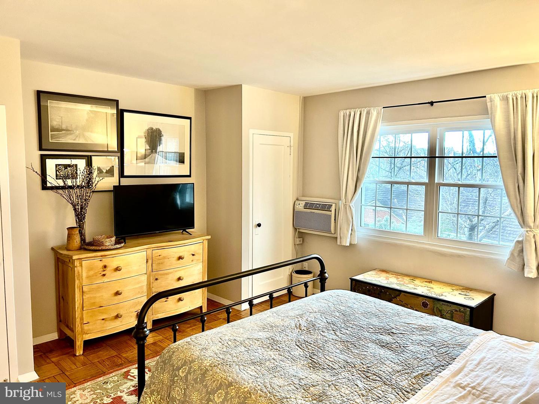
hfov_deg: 67.3
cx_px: 270
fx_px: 405
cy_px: 202
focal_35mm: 26
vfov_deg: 53.1
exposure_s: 1/60
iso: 200
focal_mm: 5.7
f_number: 1.5
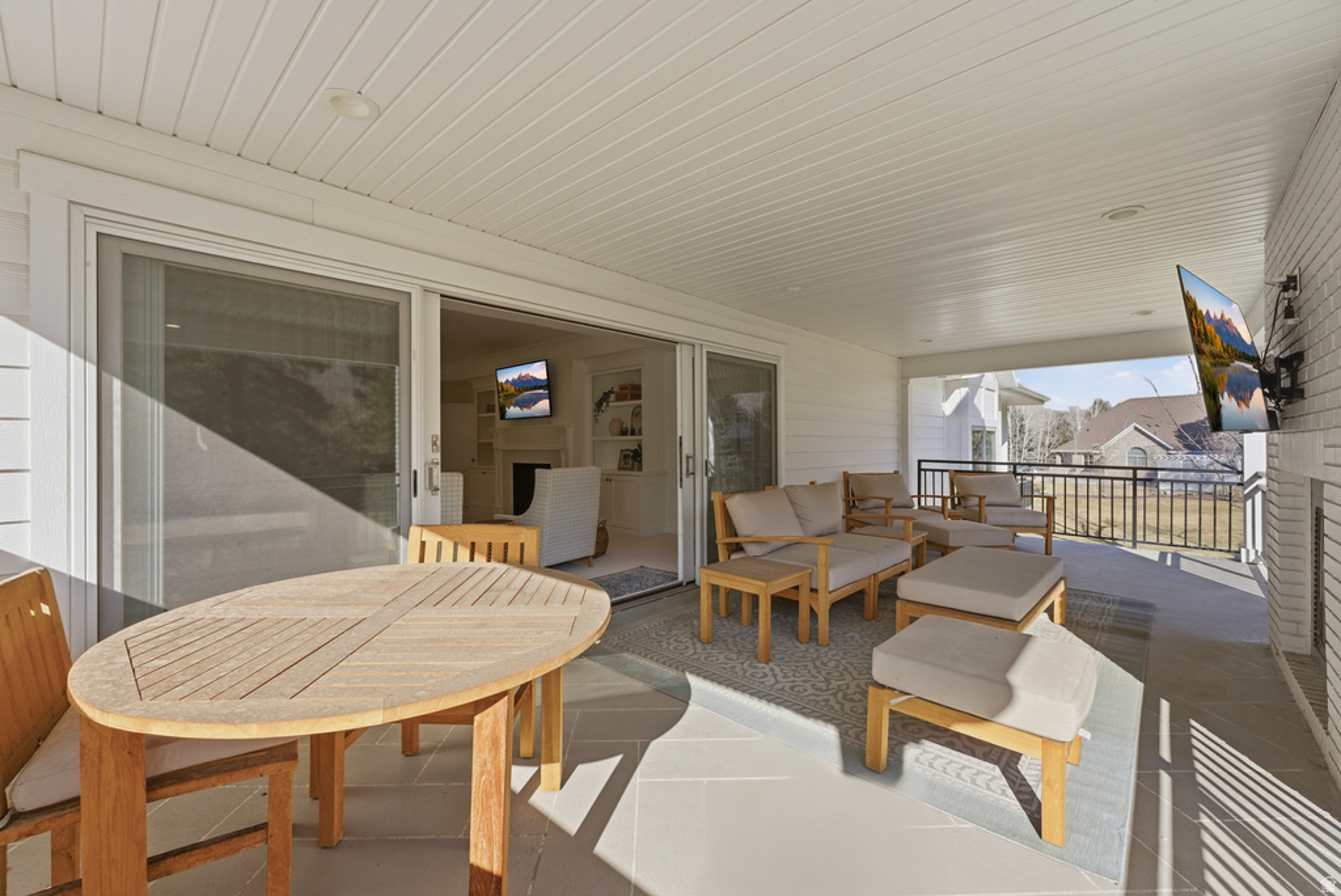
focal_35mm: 15
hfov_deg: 101.9
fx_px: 544
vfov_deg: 78.9
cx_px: 670
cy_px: 448
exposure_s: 1/8000
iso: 400
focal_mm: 14.6
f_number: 8
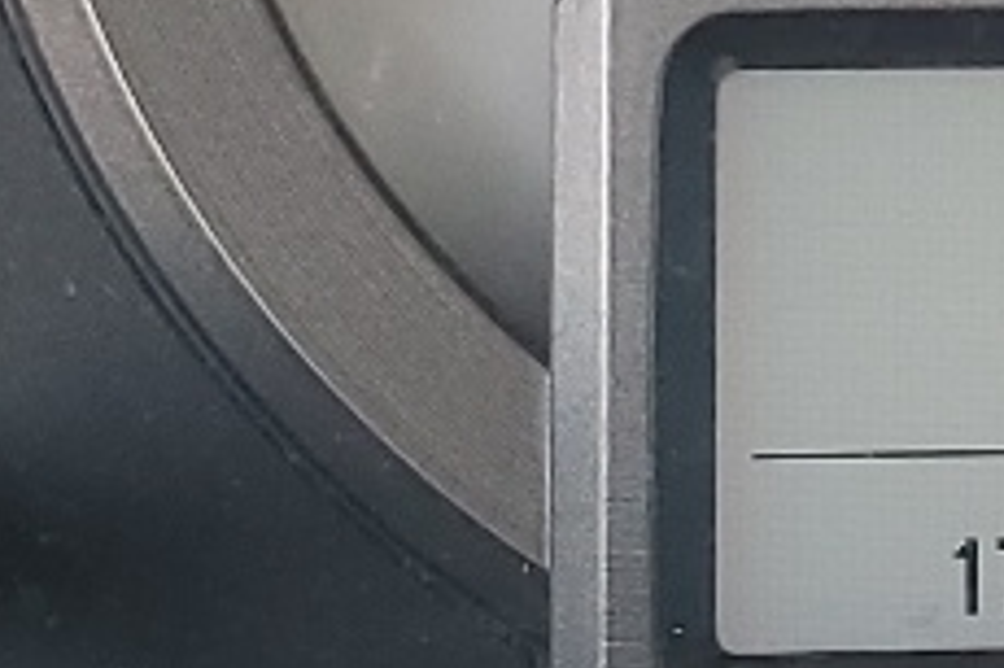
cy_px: -402
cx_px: 1170
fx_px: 5239
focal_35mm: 188
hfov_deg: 10.8
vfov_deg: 7.2
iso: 60
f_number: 1.5
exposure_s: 1/120
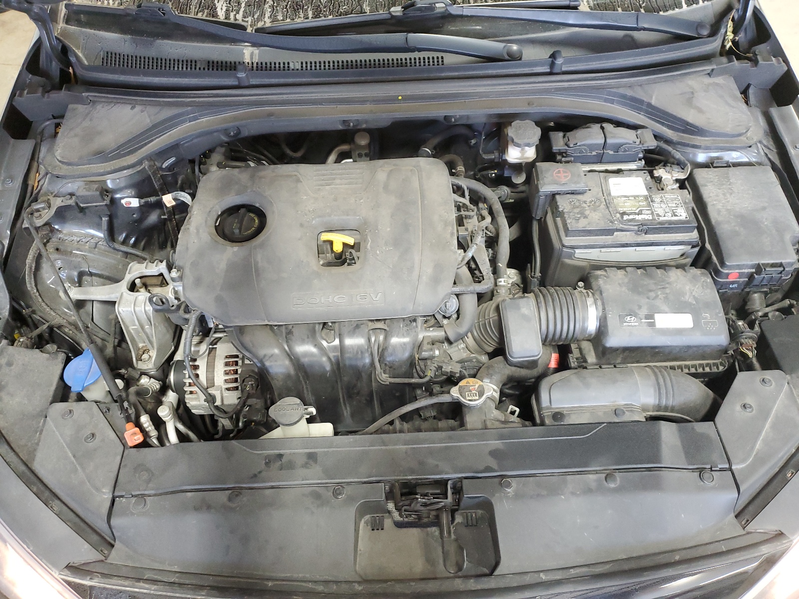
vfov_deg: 53.1
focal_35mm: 26
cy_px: 300
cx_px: 400
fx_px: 600
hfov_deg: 67.3
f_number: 1.5
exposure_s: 1/60.2
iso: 232
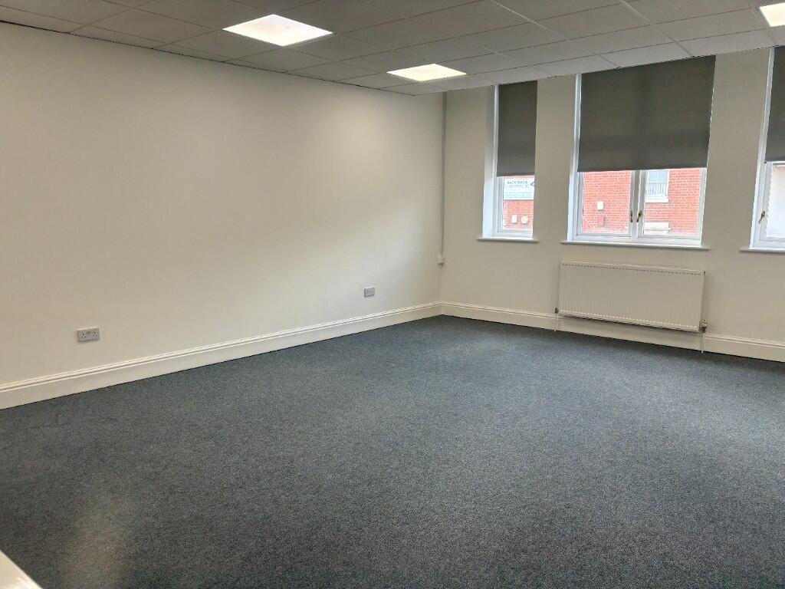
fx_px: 590
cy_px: 294
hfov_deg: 67.3
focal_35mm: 26
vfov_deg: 53.1
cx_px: 392
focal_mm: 5.96
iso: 50
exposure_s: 1/100
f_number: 1.6
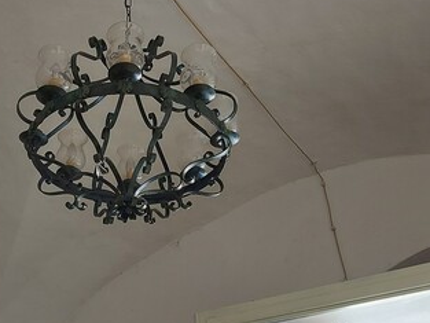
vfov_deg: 31.4
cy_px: 201
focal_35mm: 46
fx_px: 572
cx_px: 106
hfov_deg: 40.0
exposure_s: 1/33
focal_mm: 5.23
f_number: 1.8
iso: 250
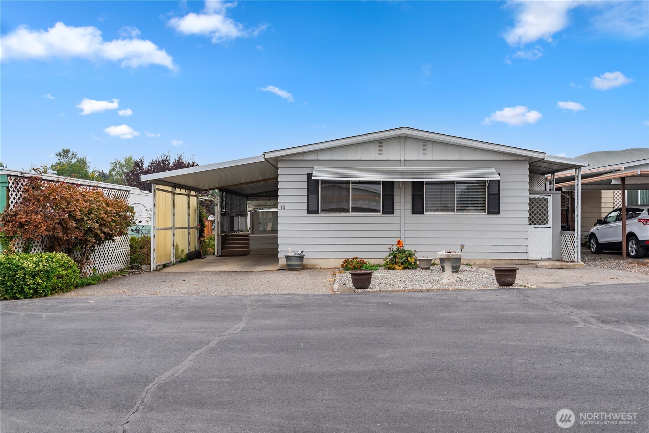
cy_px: 216
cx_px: 324
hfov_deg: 61.9
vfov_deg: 43.6
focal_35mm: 30
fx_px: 541
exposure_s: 1/100
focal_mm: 30
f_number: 8
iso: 100
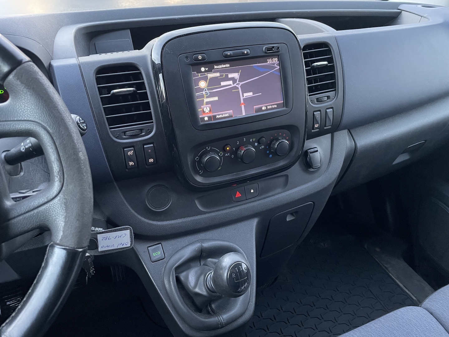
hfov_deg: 67.3
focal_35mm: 26
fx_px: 337
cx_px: 224
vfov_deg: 53.1
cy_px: 168
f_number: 1.6
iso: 640
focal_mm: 4.2
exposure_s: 1/25
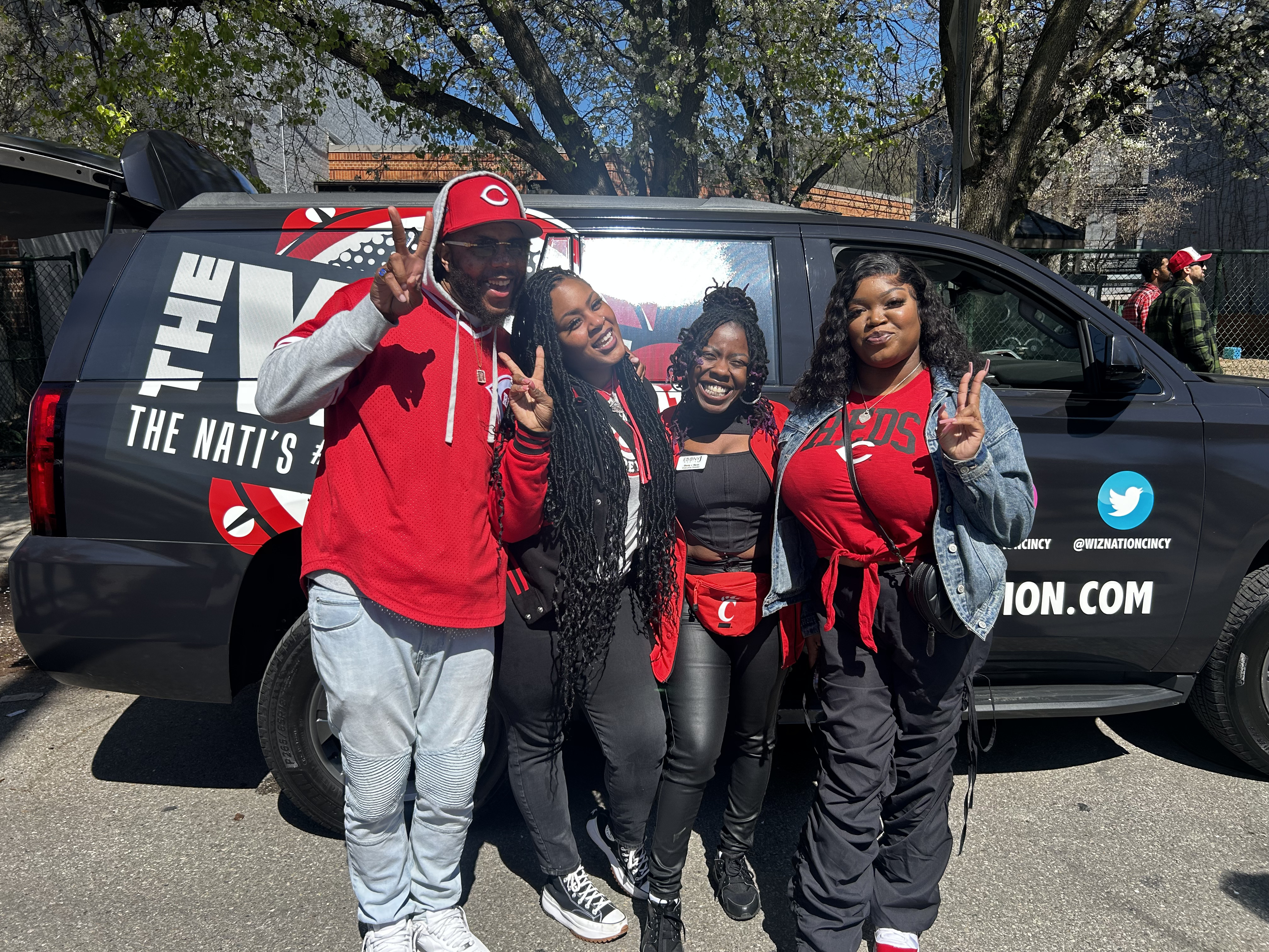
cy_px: 476
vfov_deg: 53.1
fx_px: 953
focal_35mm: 26
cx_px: 634
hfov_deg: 67.3
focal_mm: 5.7
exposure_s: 1/2404
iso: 50
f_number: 1.5
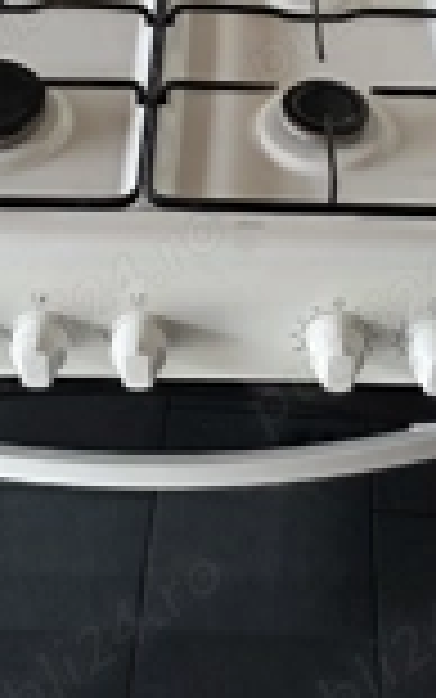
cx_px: 234
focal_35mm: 63
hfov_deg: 20.6
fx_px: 1197
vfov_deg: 30.8
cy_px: 50
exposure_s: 1/101
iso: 320
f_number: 1.7
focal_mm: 6.3
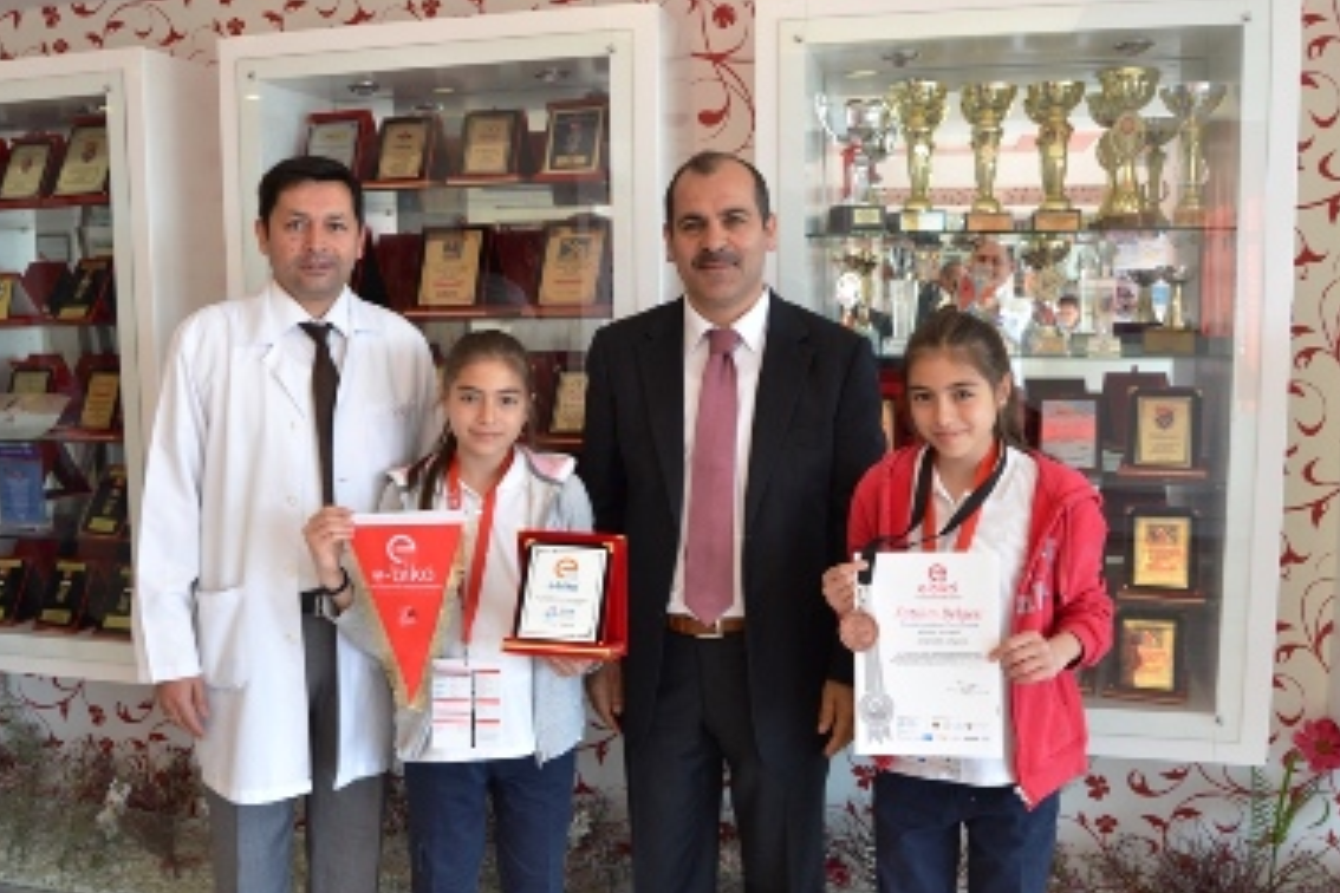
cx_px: 627
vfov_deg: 41.1
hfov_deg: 58.7
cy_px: 441
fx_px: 1191
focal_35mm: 32
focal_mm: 18
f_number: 5.6
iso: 400
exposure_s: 1/60
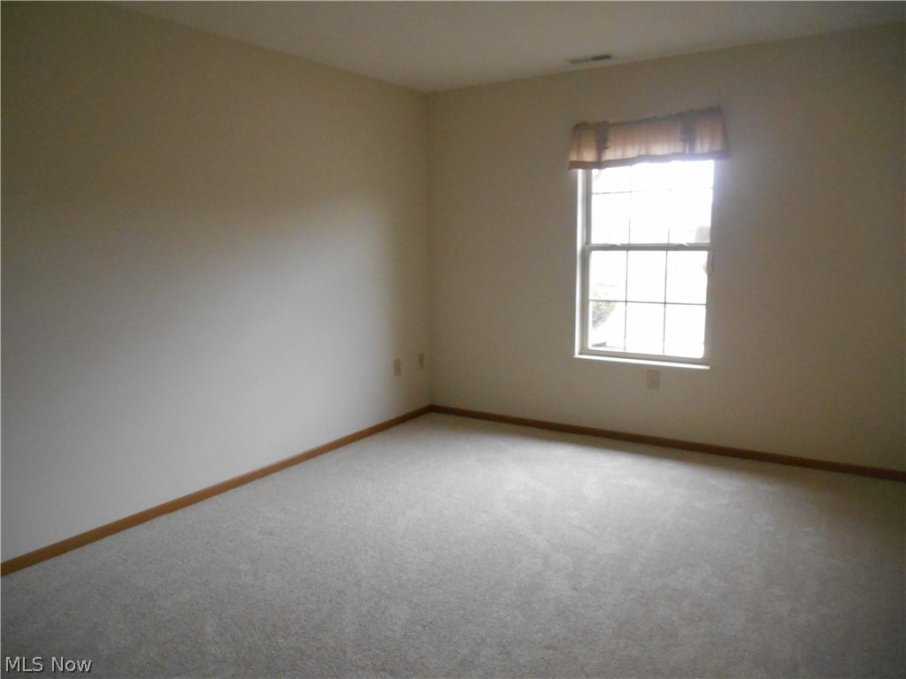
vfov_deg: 53.1
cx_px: 453
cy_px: 340
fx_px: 680
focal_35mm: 26
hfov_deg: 67.3
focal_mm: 4.7
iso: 800
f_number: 3.4
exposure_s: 1/80
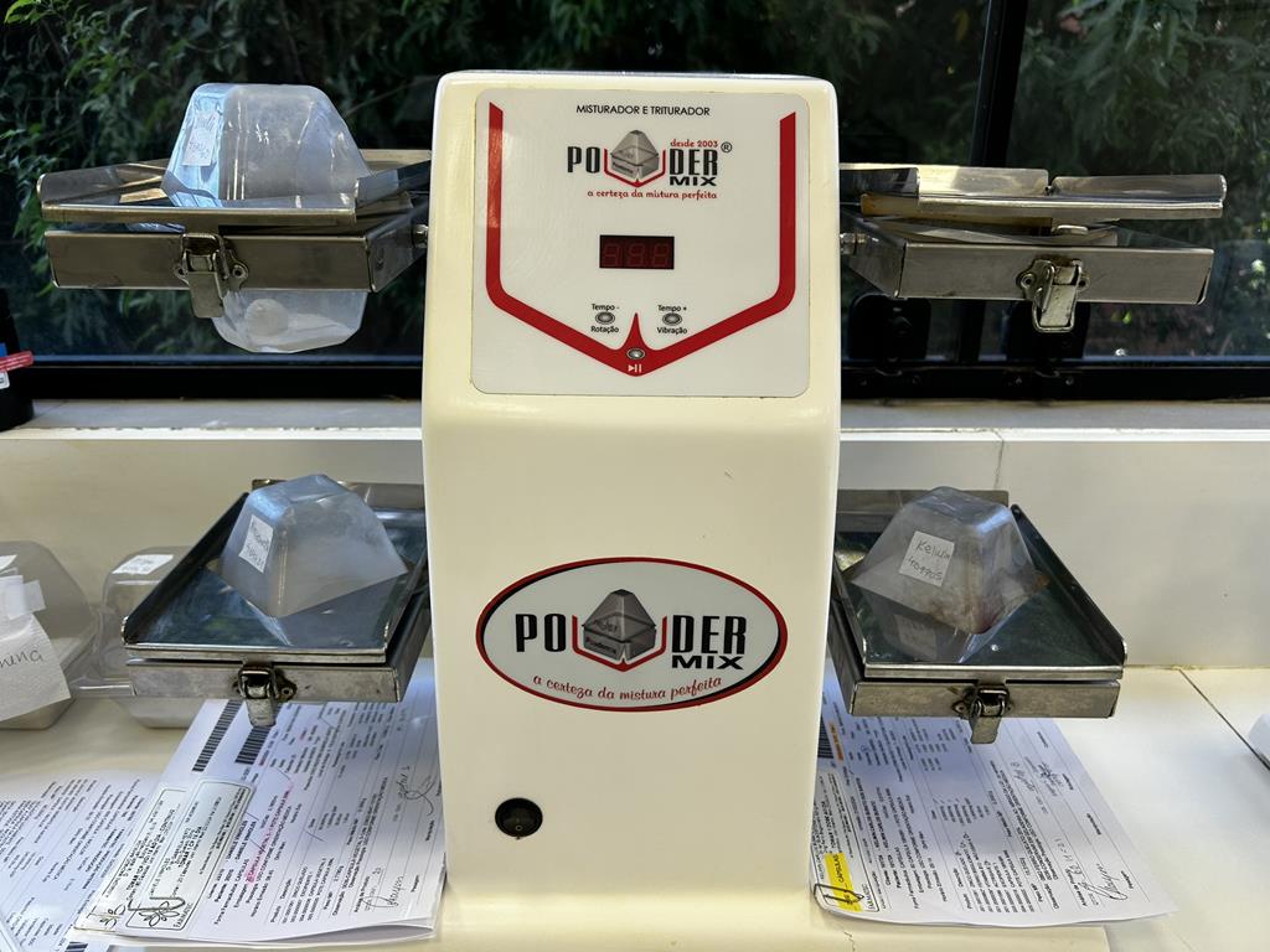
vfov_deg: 53.1
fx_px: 954
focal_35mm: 26
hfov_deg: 67.3
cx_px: 635
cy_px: 476
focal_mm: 5.7
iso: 40
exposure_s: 1/259
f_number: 1.5
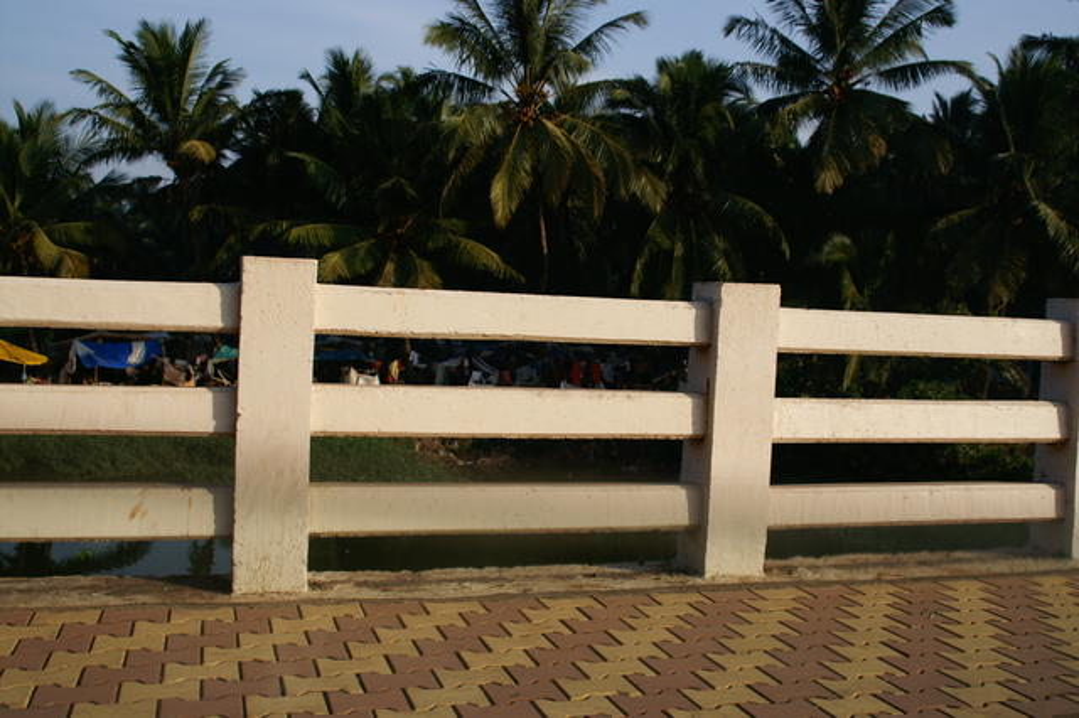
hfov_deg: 53.2
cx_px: 540
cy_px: 359
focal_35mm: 36
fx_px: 1078
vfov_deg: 36.8
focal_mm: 24
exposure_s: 1/2000
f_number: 4.5
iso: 200
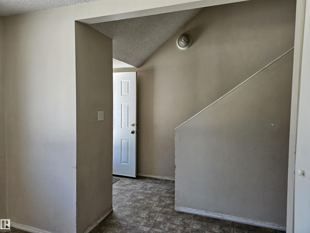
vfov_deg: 58.9
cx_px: 155
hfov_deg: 73.9
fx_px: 206
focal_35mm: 23
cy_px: 116
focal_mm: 6.3
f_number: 1.7
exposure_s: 1/359
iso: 160
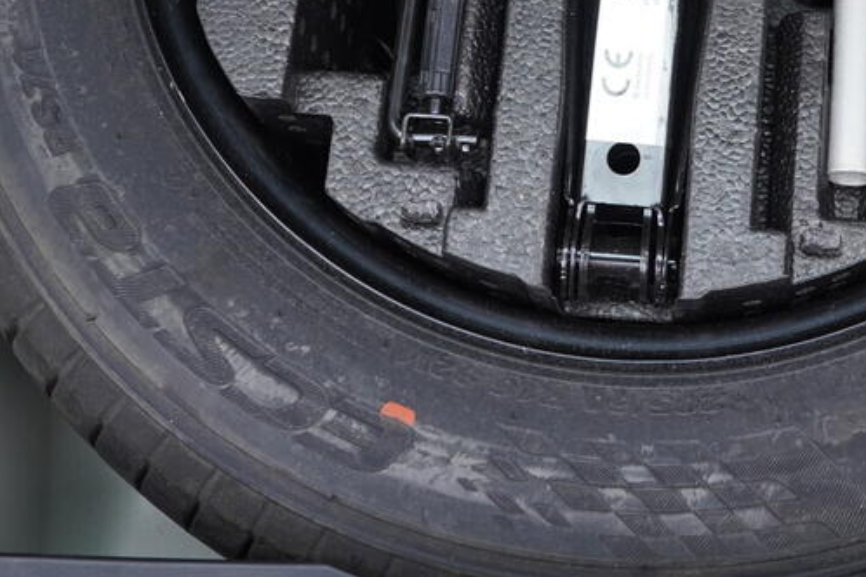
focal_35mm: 74
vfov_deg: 18.0
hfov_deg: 27.0
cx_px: 640
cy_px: 17
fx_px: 1780
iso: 250
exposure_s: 1/40
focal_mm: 24
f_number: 2.8
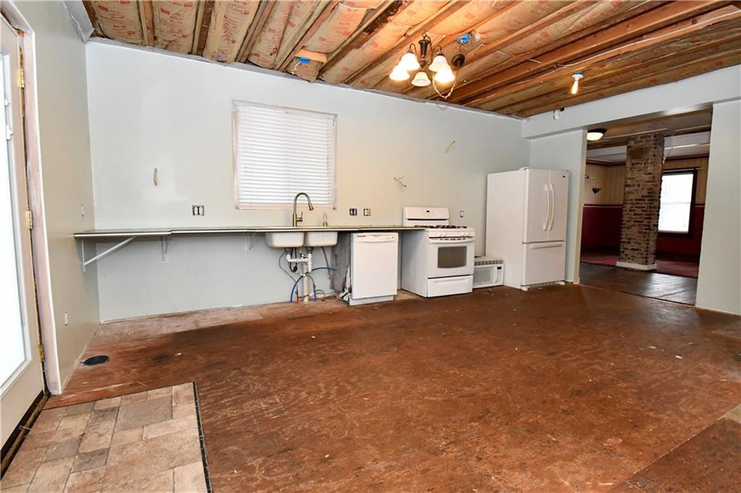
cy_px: 246
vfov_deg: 77.3
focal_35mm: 15
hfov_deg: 100.4
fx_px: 309
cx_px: 370
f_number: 8
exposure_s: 1/125
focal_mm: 10
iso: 4000
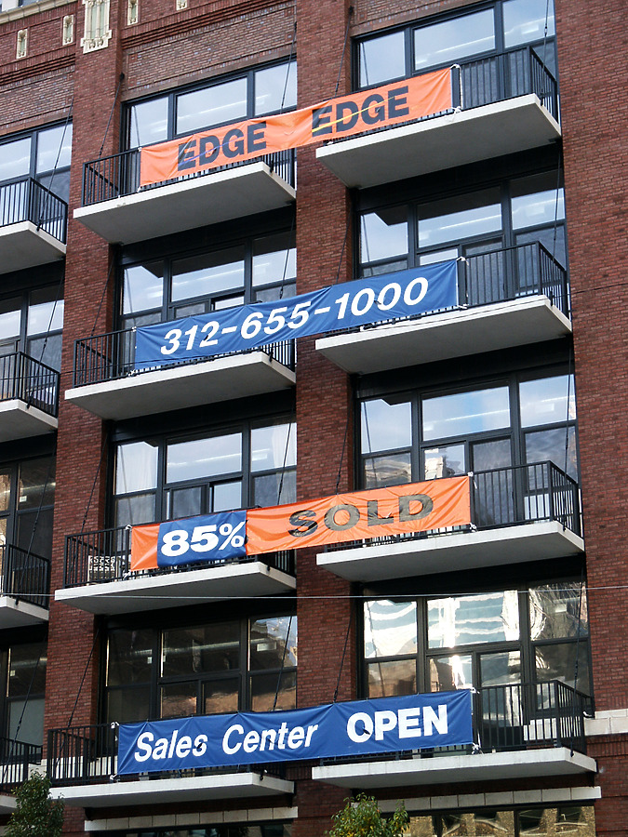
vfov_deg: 28.6
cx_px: 314
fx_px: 1645
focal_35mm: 68
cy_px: 418
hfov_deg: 21.6
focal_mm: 14.07
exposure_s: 1/90
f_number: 3.6
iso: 64
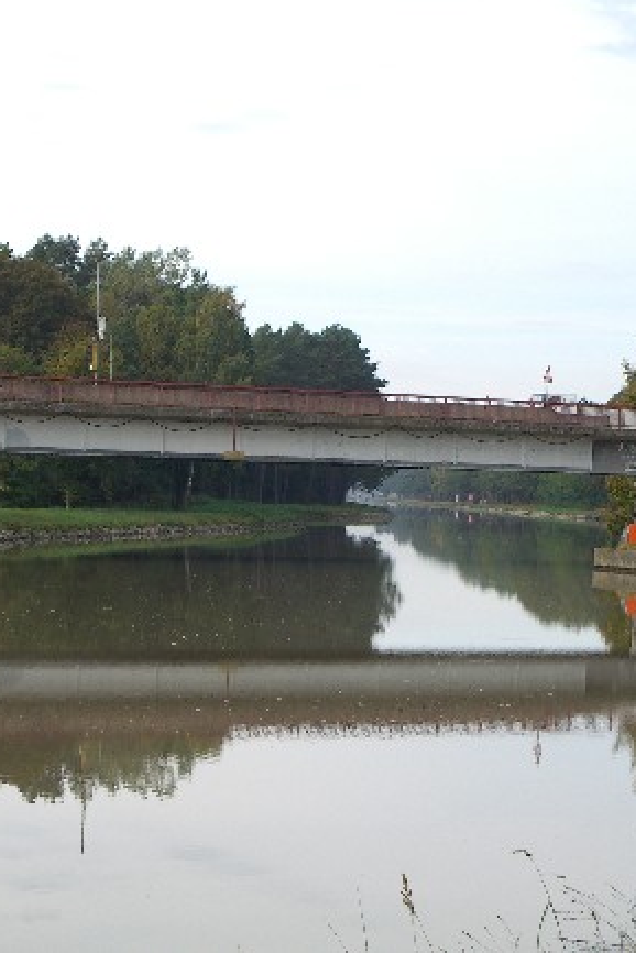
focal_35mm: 112
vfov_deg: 18.3
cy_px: 474
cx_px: 228
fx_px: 2965
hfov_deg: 12.2
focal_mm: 16.6
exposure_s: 1/250
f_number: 4.4
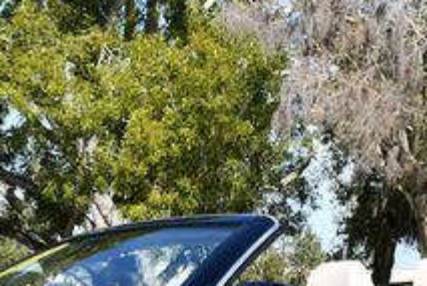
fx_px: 1712
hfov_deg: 14.1
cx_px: 84
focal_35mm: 144
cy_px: 336
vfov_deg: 9.5
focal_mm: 24
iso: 110
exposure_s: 1/250
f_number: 8
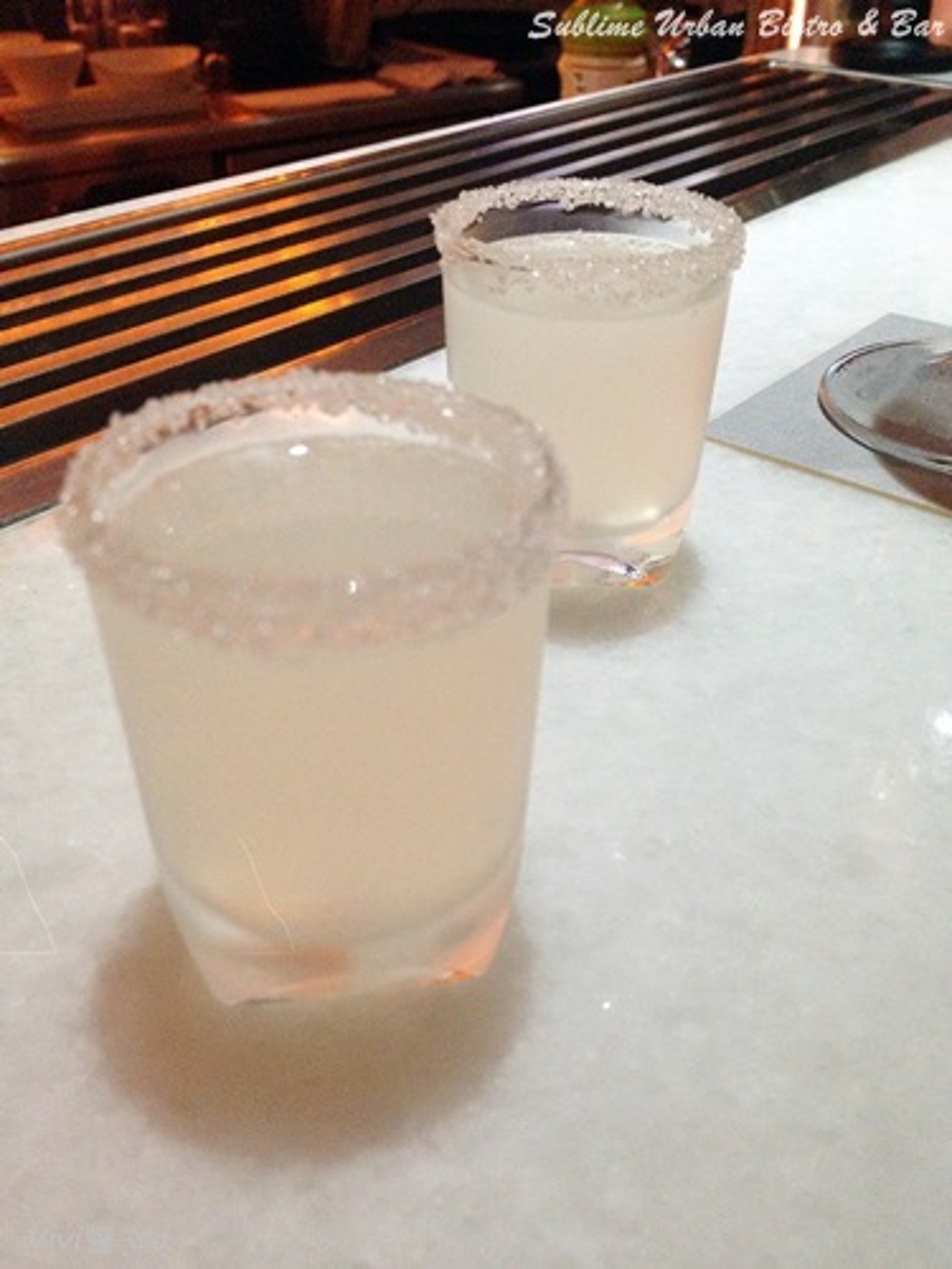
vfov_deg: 52.6
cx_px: 476
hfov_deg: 40.7
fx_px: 1283
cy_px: 634
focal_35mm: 35
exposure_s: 1/15
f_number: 2.4
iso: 400
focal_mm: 4.28
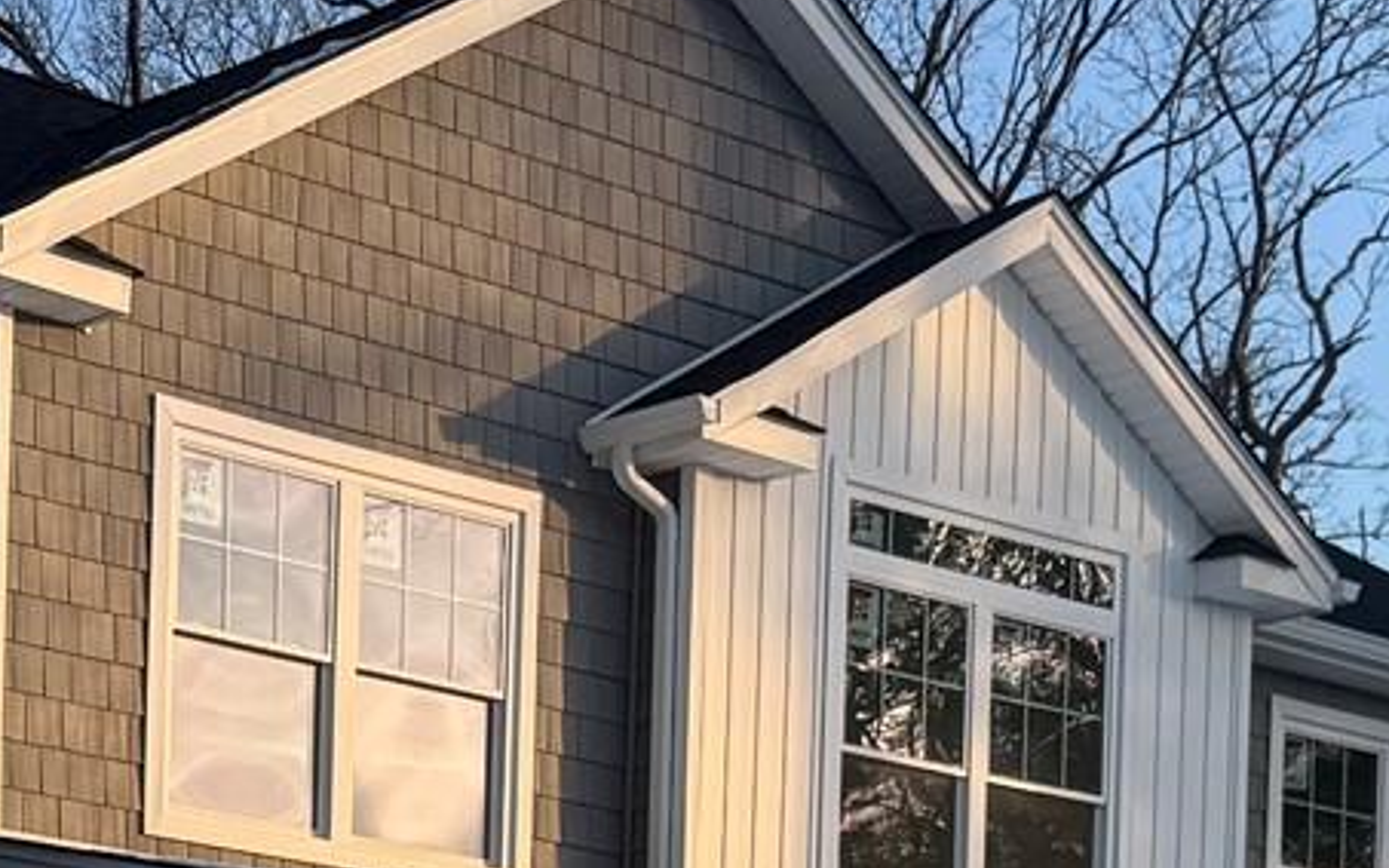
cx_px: 21
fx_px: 4353
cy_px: 1718
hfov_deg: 17.7
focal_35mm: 115
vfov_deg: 10.5
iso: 80
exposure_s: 1/1032
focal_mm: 6.76
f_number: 1.78
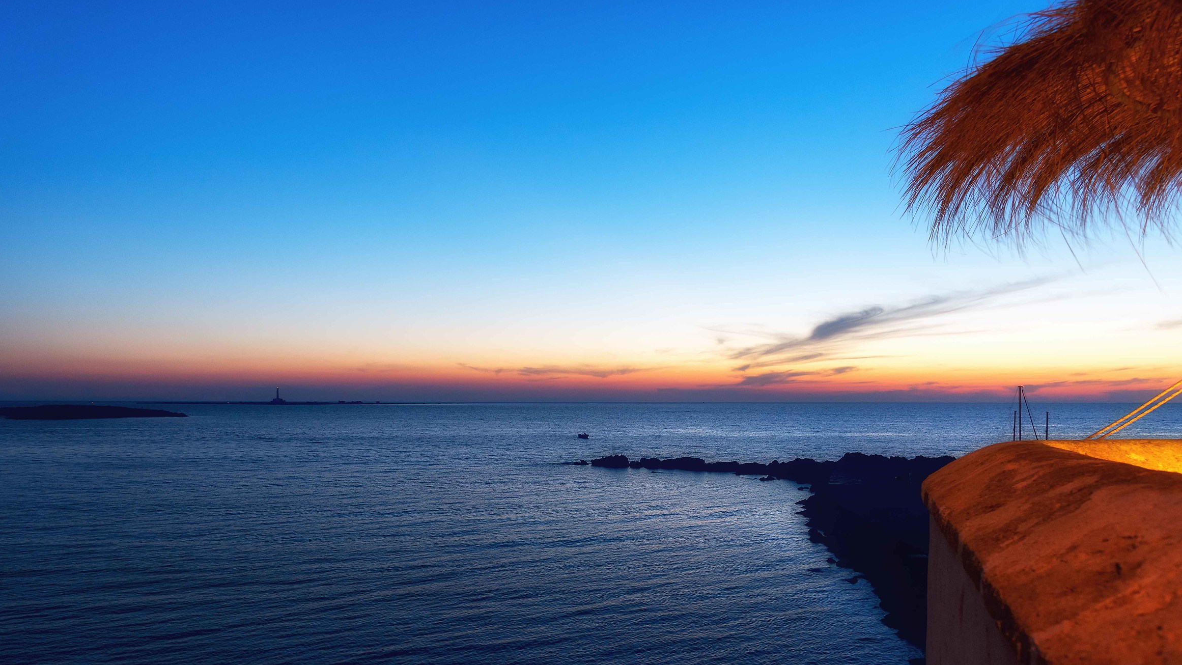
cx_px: 594
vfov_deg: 44.1
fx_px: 815
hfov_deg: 71.9
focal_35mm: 26
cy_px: 400
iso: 800
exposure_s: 1/6
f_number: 7.1
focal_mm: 24
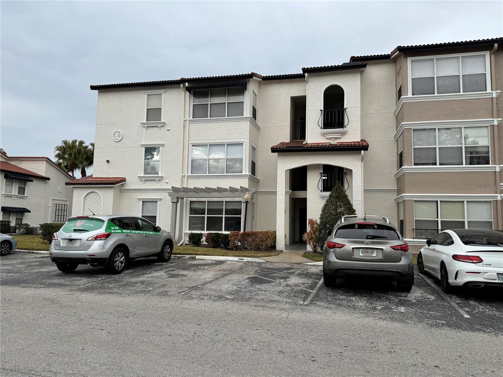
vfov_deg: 56.8
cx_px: 252
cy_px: 188
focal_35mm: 24
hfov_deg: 71.6
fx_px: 349
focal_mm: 6.76
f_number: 1.78
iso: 80
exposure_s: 1/1653
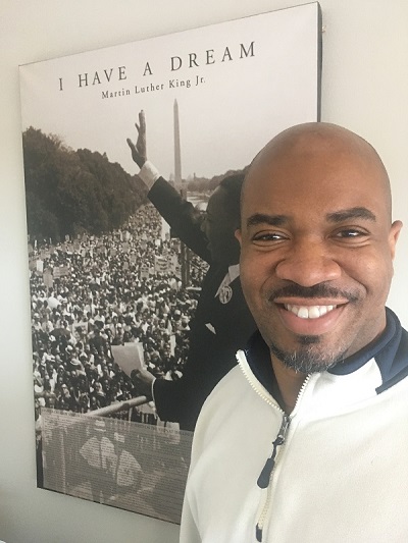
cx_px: 204
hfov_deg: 48.2
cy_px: 272
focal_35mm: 29
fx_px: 456
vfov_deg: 61.6
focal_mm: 4.15
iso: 200
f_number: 2.2
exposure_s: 1/20
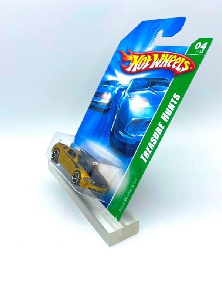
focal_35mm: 26
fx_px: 222
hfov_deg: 53.1
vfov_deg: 67.3
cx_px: 111
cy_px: 148
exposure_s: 1/1362
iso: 32
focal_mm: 4.25
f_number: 1.8
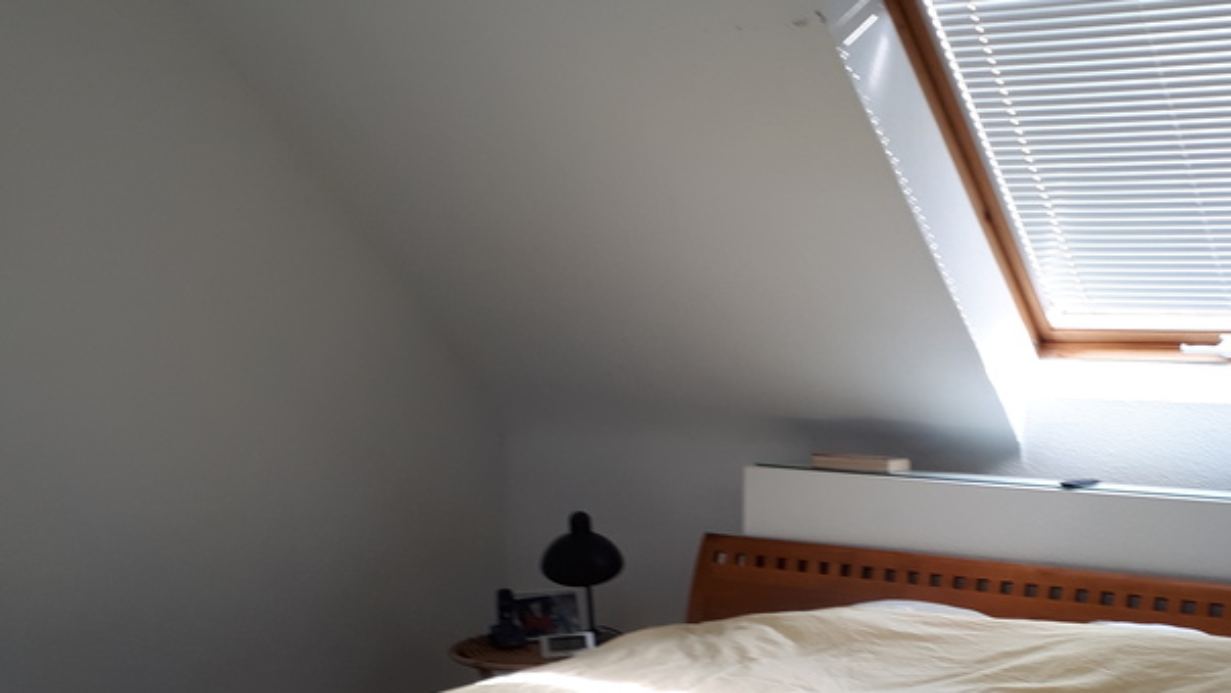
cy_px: 673
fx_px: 1632
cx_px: 883
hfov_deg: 40.4
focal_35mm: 50
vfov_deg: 23.1
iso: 40
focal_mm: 3.6
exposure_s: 1/33
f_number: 1.9
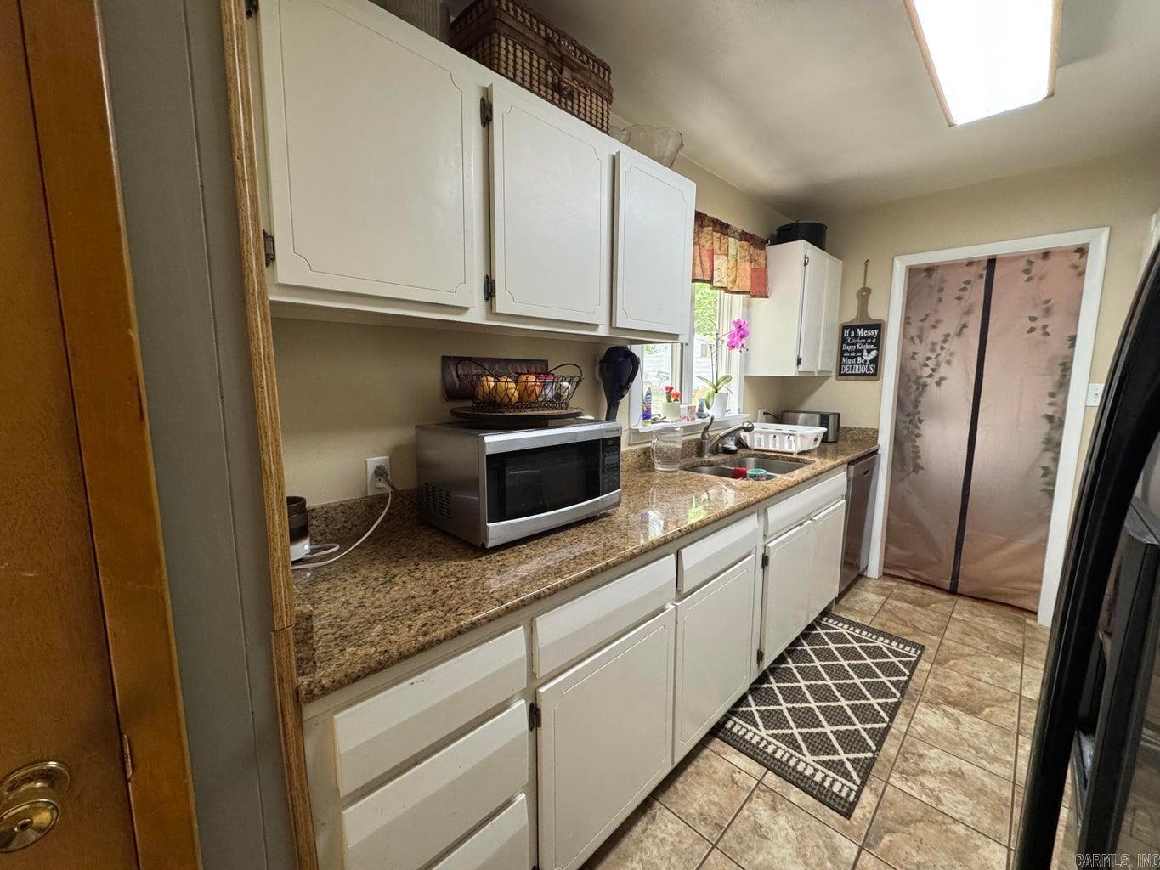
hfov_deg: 102.1
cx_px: 580
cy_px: 435
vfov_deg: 85.7
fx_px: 469
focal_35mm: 14
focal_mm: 2.22
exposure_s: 1/60
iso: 250
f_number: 2.2
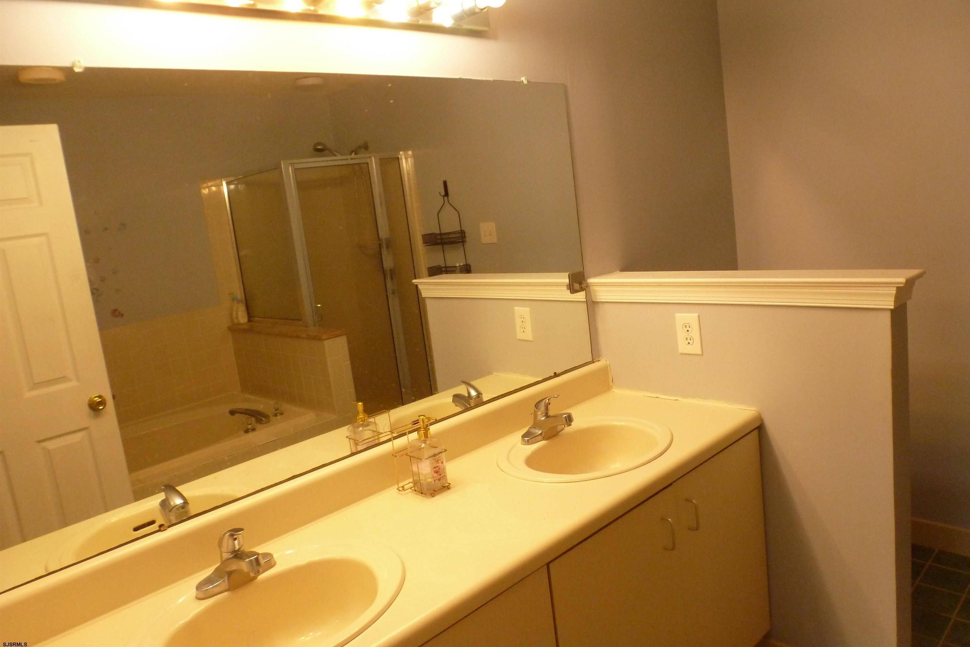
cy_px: 283
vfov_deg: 51.2
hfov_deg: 71.5
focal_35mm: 25
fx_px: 674
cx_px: 485
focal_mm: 4.3
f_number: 3.3
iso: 400
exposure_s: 1/50
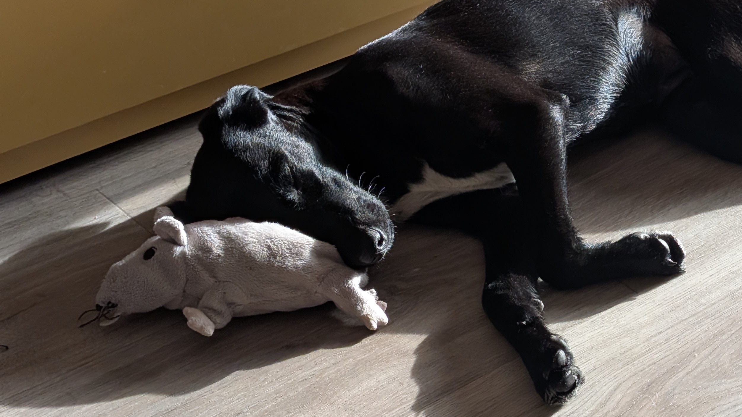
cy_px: 159
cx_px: 561
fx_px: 1712
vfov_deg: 13.9
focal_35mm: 87
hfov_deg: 24.2
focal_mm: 6.9
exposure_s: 1/1005
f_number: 1.68
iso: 245
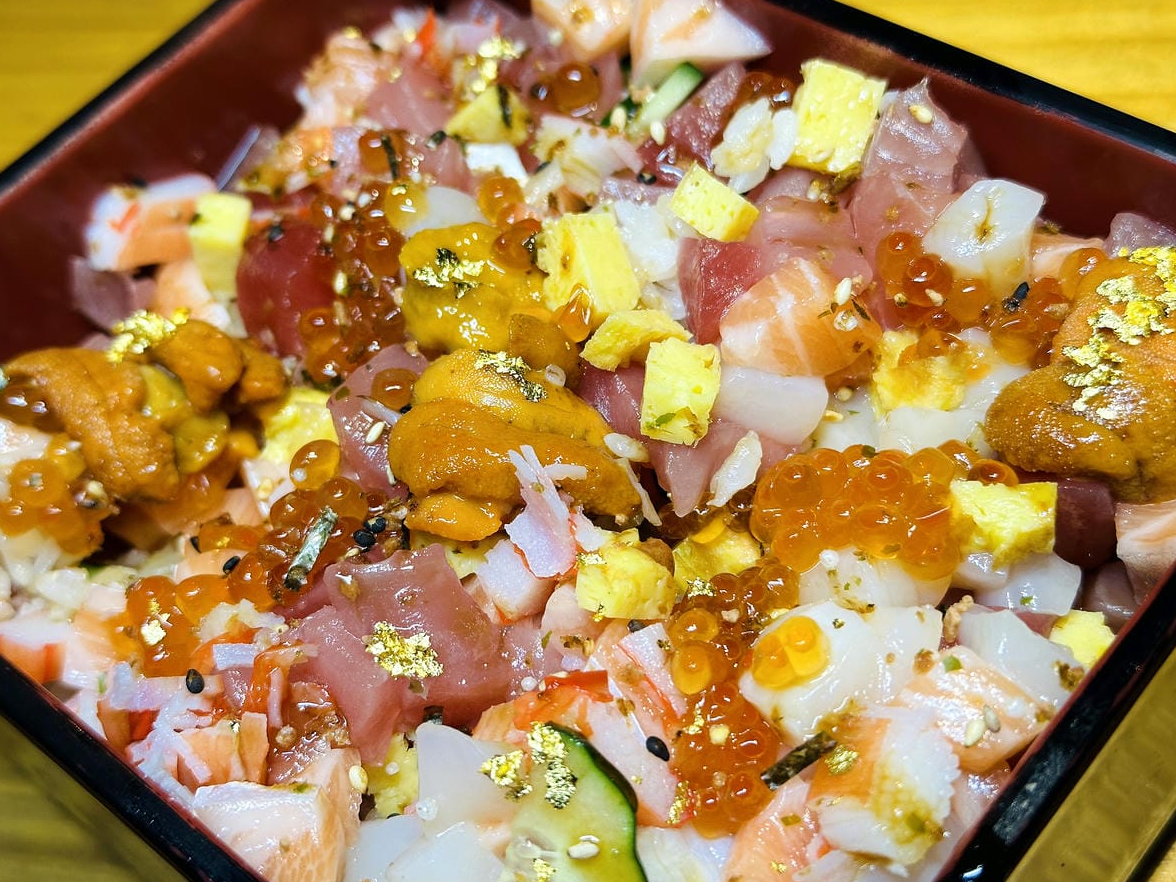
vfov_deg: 29.7
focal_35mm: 49
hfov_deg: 38.9
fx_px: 1665
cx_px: 578
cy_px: 446
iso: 125
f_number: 1.78
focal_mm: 6.86
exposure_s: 1/60
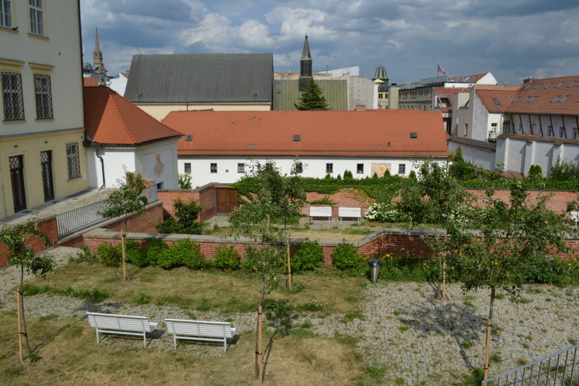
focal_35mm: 30
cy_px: 193
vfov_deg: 43.6
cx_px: 290
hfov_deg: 61.9
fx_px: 483
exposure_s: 1/1250
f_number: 10
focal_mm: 20
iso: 400
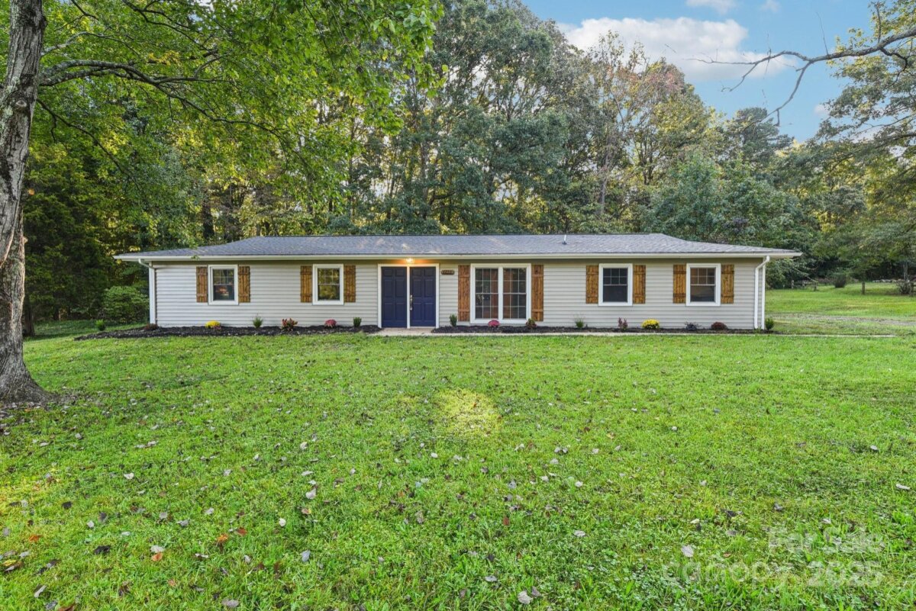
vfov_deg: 67.4
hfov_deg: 90.0
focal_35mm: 18
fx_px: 458
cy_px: 306
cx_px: 458
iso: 200
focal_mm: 18
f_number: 11
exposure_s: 1/13
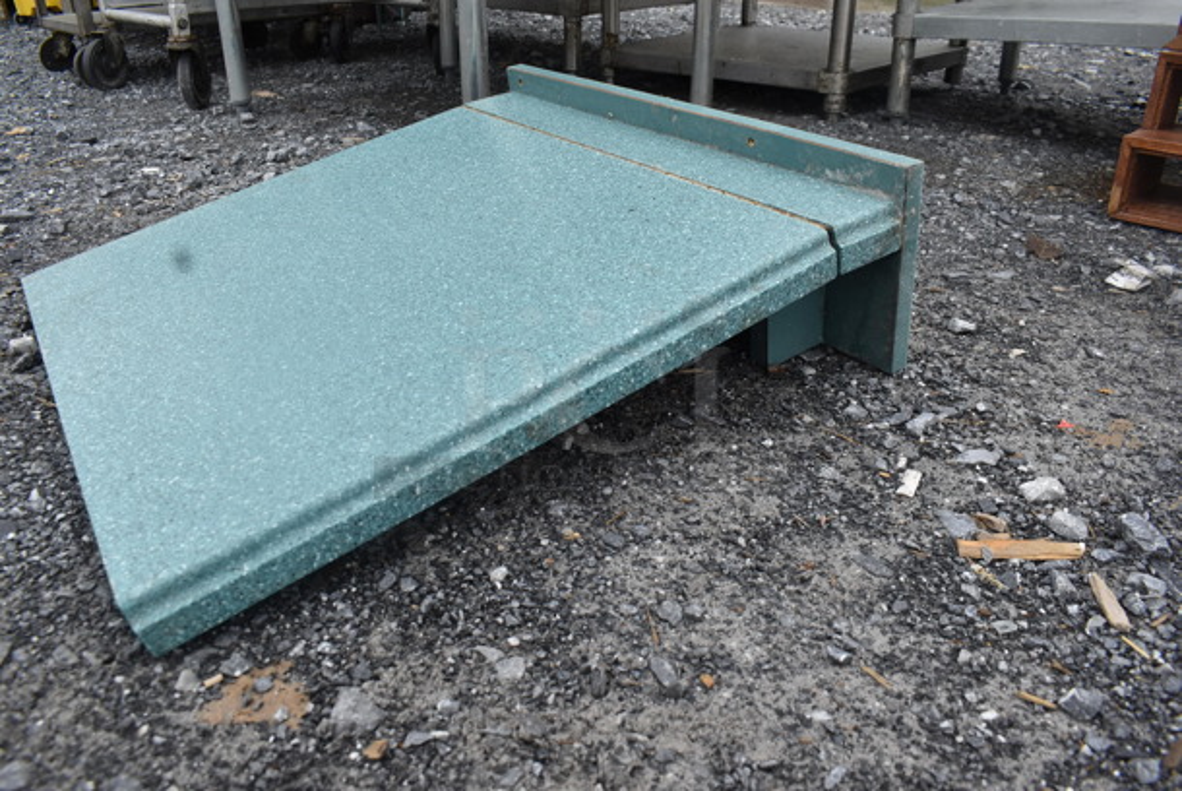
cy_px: 396
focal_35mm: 27
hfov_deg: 67.3
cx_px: 591
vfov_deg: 48.0
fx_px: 887
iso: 200
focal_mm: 18
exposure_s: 1/400
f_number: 7.1
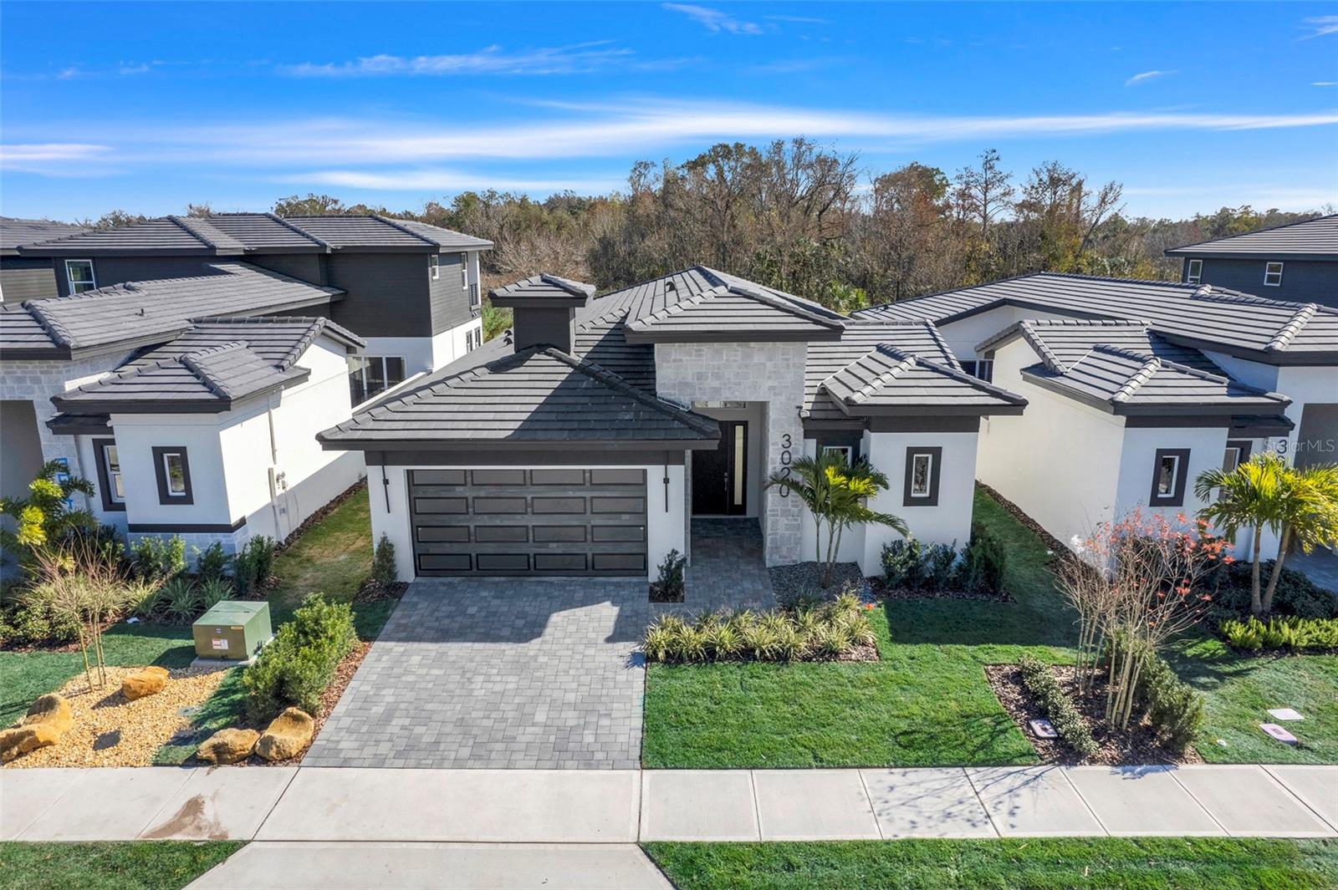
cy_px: 445
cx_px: 669
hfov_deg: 78.6
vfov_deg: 57.2
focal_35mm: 22
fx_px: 817
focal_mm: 8.38
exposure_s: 1/350
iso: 100
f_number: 2.8
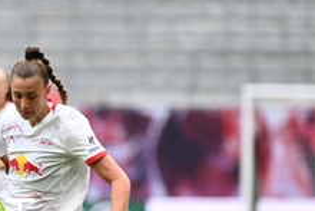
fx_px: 7153
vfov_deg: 1.7
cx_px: -106
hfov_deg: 2.5
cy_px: 214
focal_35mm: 817
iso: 1000
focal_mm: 300
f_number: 3.5
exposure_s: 1/2500
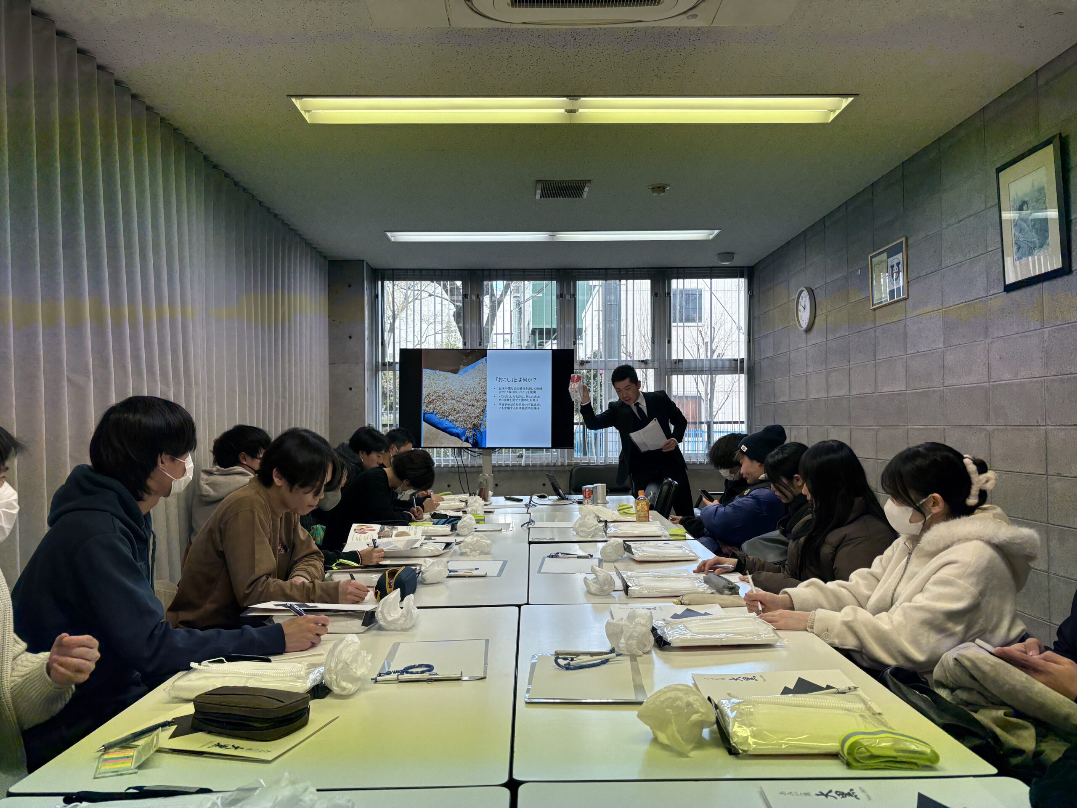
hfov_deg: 67.3
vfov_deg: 53.1
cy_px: 404
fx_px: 809
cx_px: 538
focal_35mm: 26
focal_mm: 5.96
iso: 100
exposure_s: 1/232
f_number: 1.6
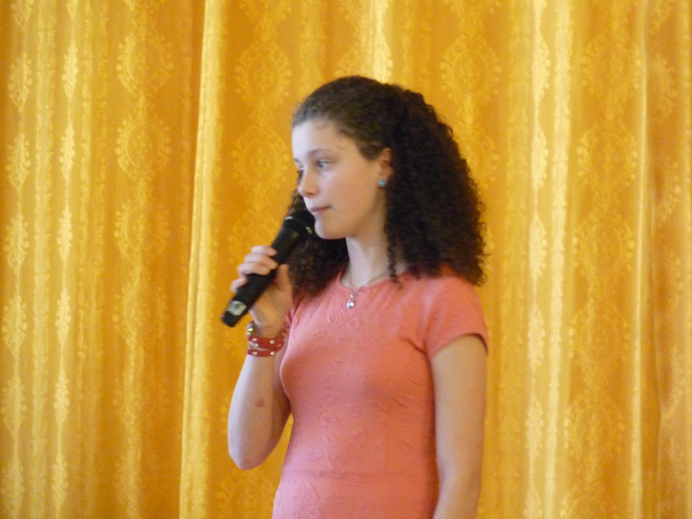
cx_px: 346
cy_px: 260
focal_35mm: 282
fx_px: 5637
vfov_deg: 5.3
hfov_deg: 7.0
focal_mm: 50.1
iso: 800
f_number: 3.7
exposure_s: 1/10
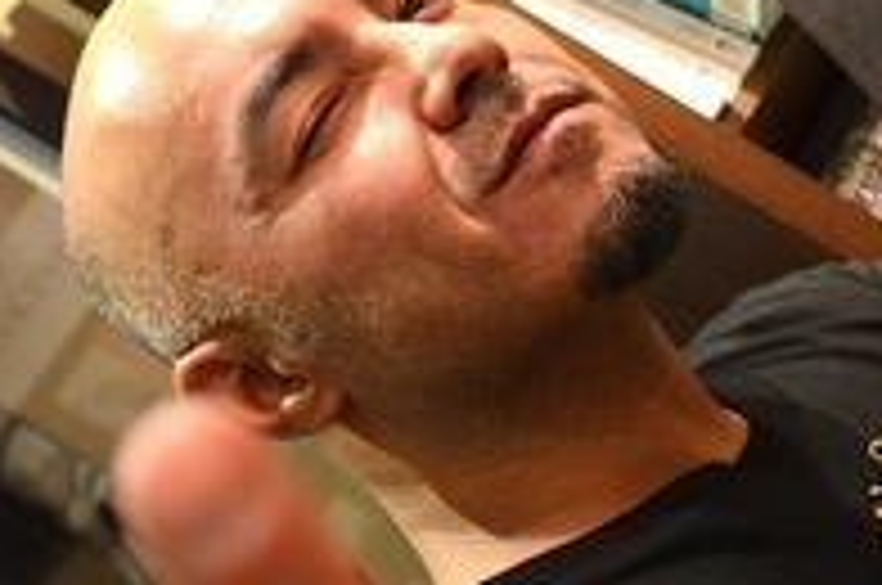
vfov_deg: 16.9
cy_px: 254
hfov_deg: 25.2
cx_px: 576
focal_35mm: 80
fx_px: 1963
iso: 2000
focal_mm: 21
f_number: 3.8
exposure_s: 1/25
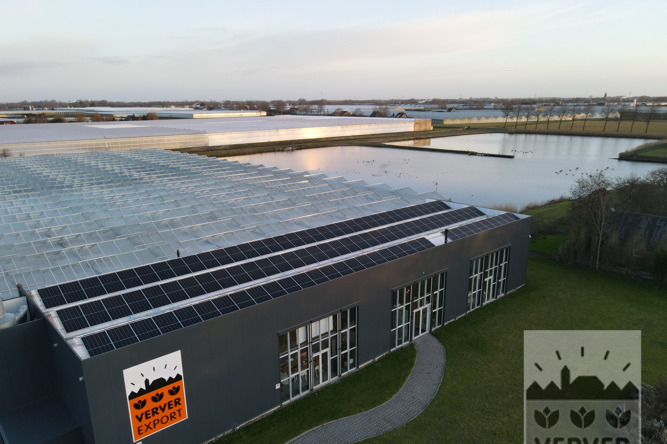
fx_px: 463
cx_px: 333
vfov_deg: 51.2
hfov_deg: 71.5
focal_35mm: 25
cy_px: 249
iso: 100
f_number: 2.8
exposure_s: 1/60
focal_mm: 4.5
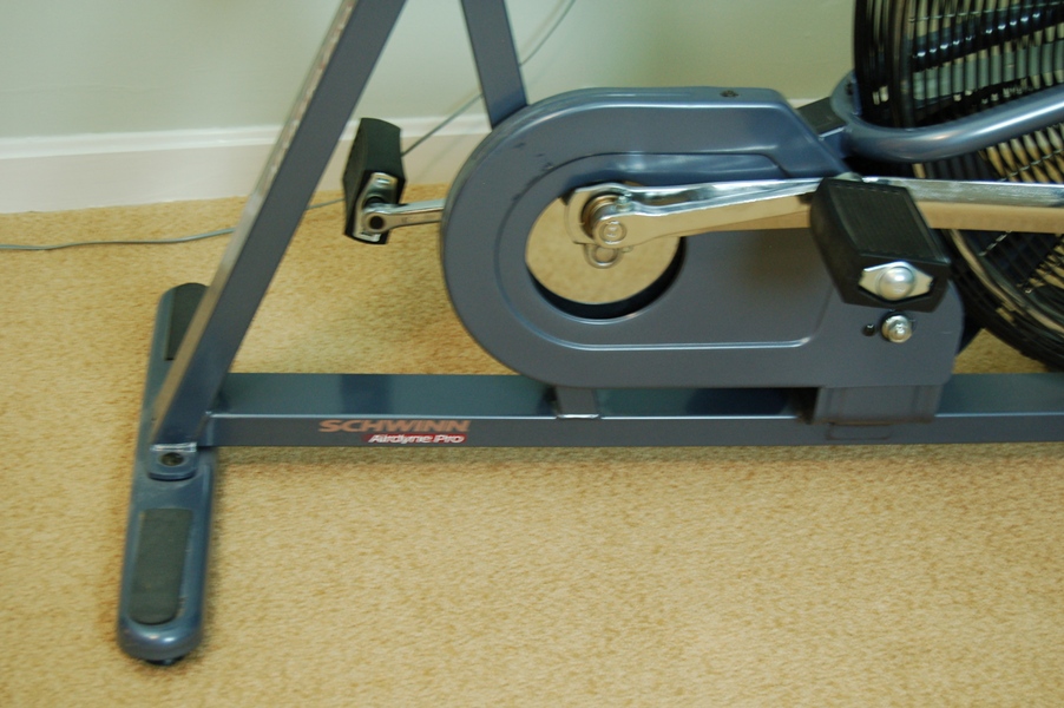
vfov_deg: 23.7
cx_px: 532
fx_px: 1683
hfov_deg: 35.1
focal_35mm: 57
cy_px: 354
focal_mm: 38
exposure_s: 1/10
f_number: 5
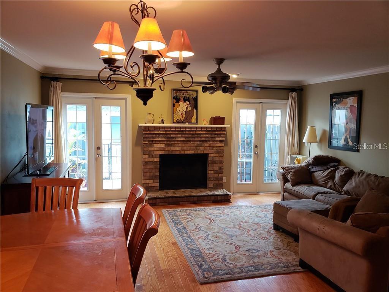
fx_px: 292
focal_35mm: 26
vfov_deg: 53.1
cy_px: 146
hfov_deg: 67.3
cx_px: 194
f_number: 2.4
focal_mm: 4.3
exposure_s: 1/60
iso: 250
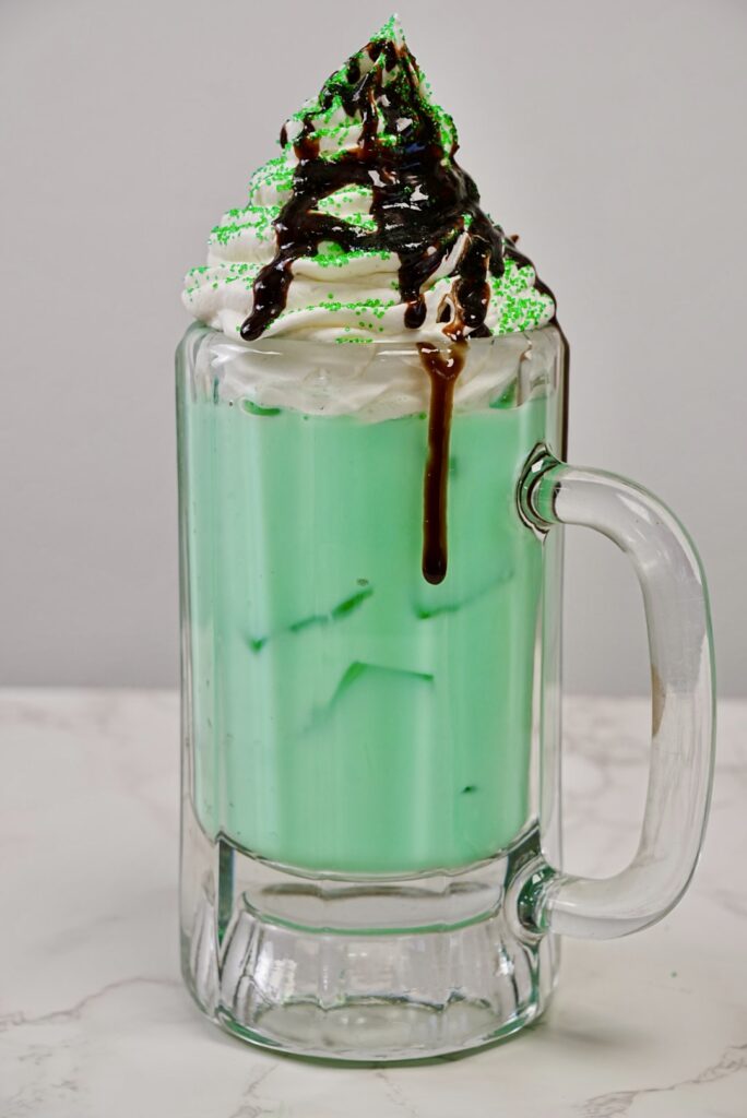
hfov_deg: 18.2
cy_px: 559
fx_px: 2331
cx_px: 374
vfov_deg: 27.0
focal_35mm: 75
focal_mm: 50
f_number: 6.3
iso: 200
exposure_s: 1/50
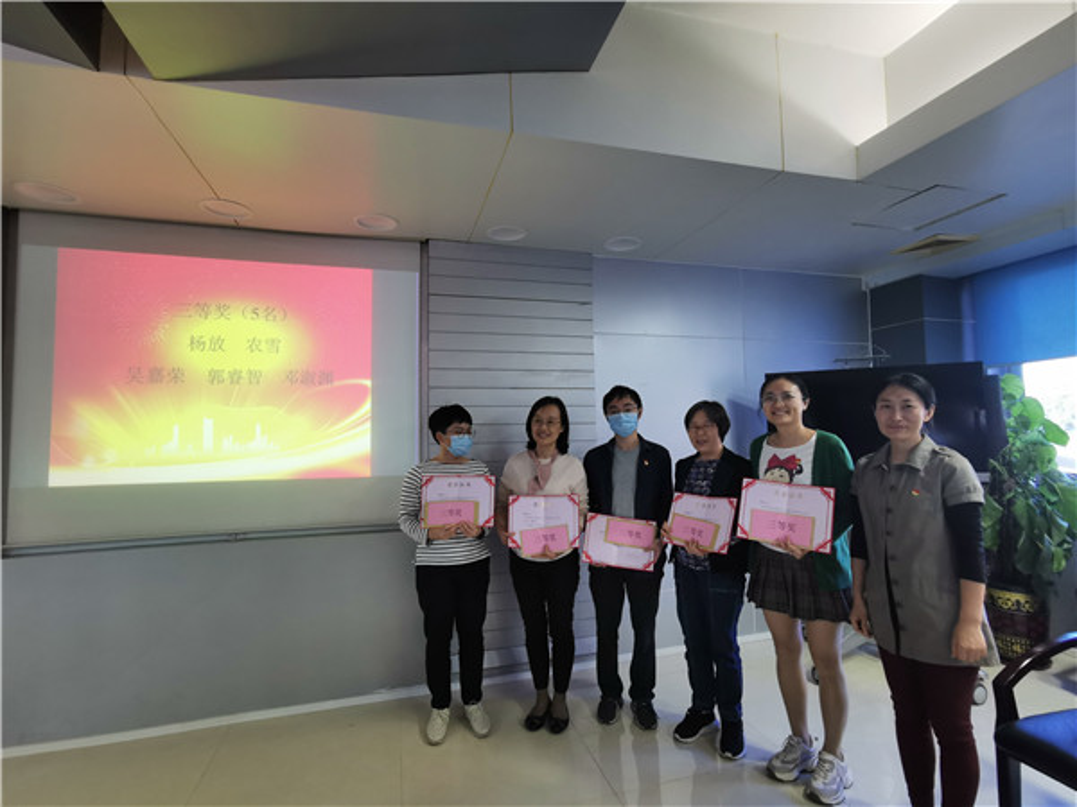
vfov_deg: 74.7
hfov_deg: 91.0
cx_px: 538
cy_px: 404
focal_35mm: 17
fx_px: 529
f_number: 2.2
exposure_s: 1/40
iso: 160
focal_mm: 2.26
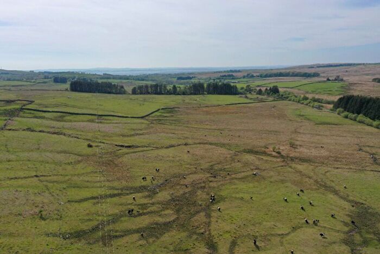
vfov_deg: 46.4
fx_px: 296
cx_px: 190
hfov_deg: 65.5
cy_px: 127
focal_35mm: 28
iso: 100
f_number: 5
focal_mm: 10.26
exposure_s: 1/1000
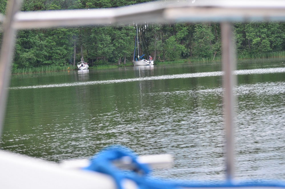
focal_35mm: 105
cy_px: 94
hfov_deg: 19.5
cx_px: 142
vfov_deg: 13.0
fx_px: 829
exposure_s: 1/80
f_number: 4.5
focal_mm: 70
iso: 640
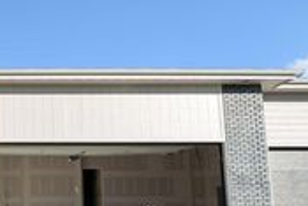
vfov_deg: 33.2
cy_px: 135
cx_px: 58
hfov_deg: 45.7
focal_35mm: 40
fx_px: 342
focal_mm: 14
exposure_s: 1/1250
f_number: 8
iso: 200
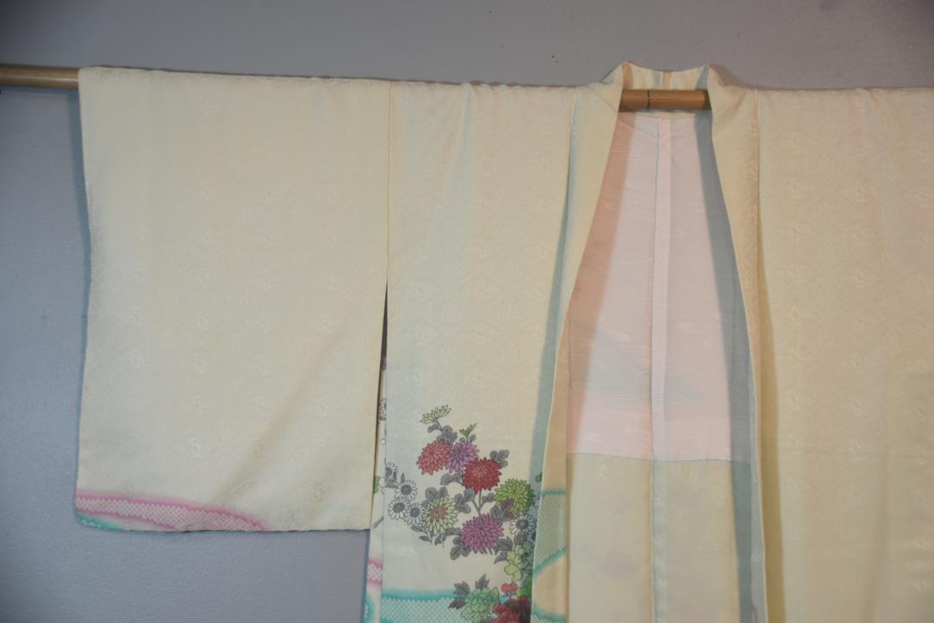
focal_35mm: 78
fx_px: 2024
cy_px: 312
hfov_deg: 26.0
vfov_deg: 17.5
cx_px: 467
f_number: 5
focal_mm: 52
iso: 400
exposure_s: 1/100
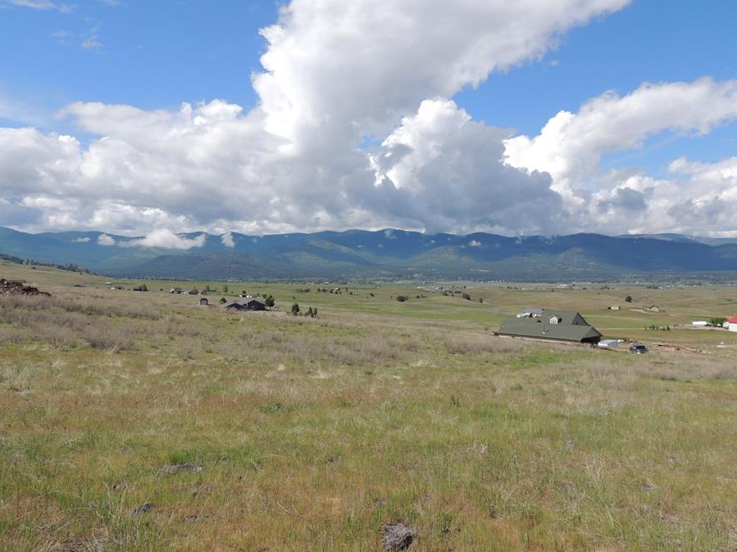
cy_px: 266
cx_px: 400
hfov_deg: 63.4
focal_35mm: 28
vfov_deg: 49.7
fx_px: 596
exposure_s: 1/1600
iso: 100
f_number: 3.3
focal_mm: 4.3
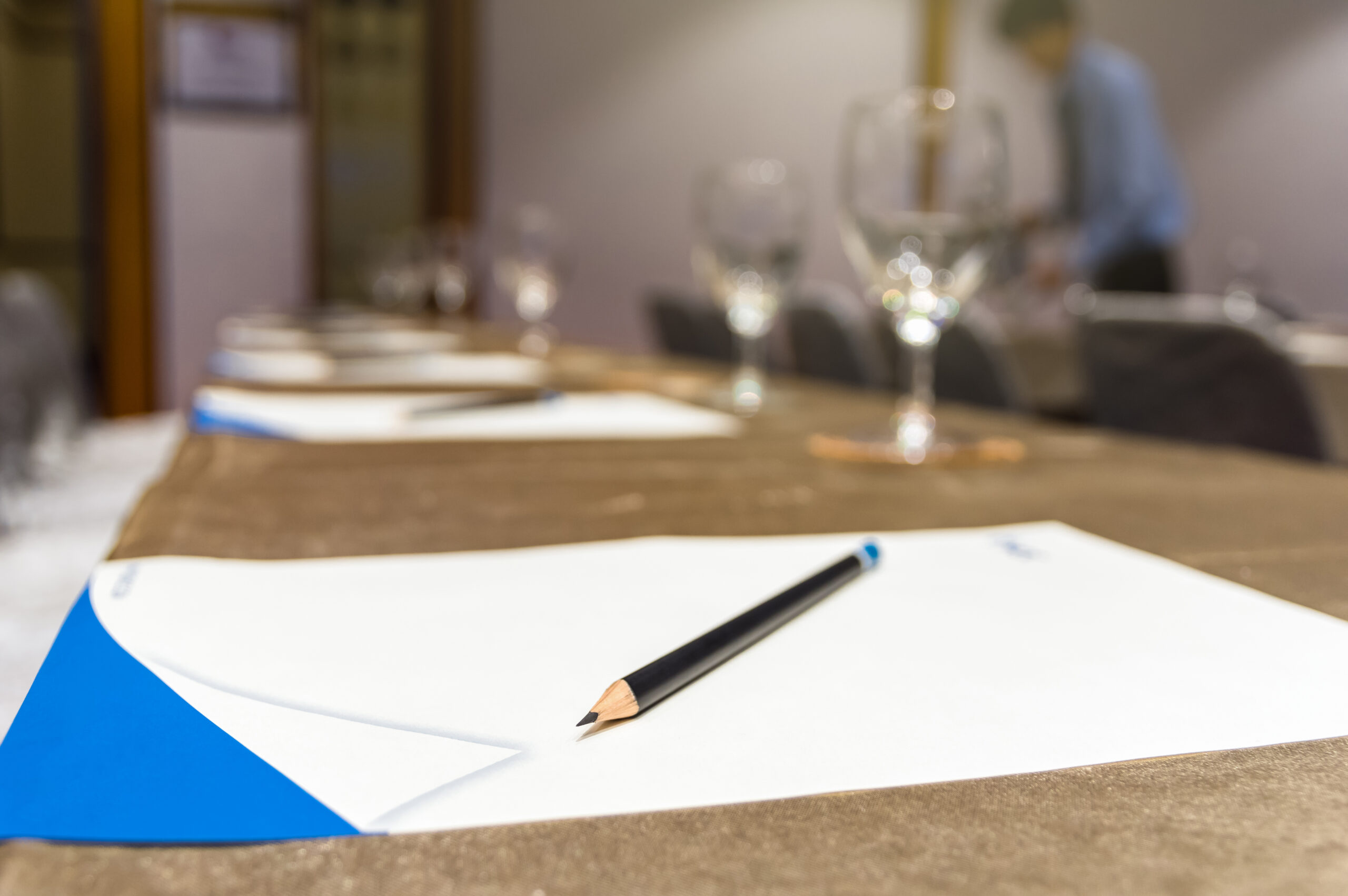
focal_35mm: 39
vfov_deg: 34.1
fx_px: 1459
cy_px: 448
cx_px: 674
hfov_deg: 49.6
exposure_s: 1/60
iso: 500
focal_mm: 26
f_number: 4
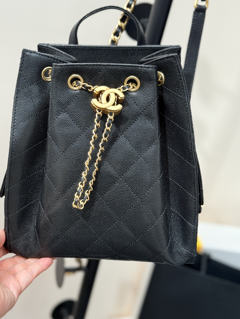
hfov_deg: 26.5
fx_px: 508
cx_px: 104
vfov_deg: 34.9
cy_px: 144
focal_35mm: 55
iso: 50
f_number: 1.78
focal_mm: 6.76
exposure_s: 1/179
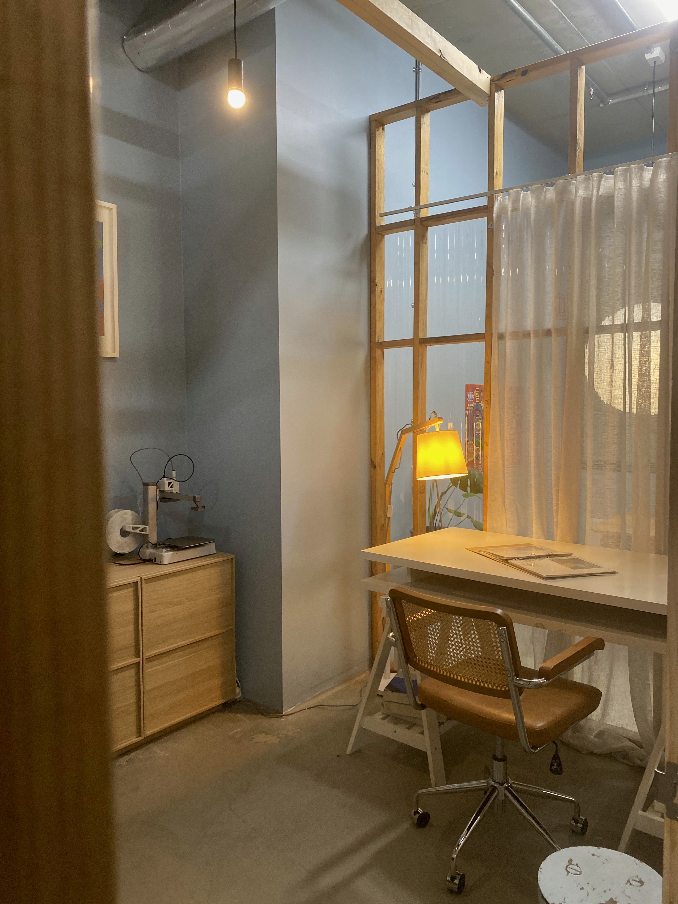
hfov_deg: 53.1
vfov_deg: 67.3
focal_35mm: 26
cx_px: 339
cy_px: 452
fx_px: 679
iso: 200
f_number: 1.8
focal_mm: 4.25
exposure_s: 1/50
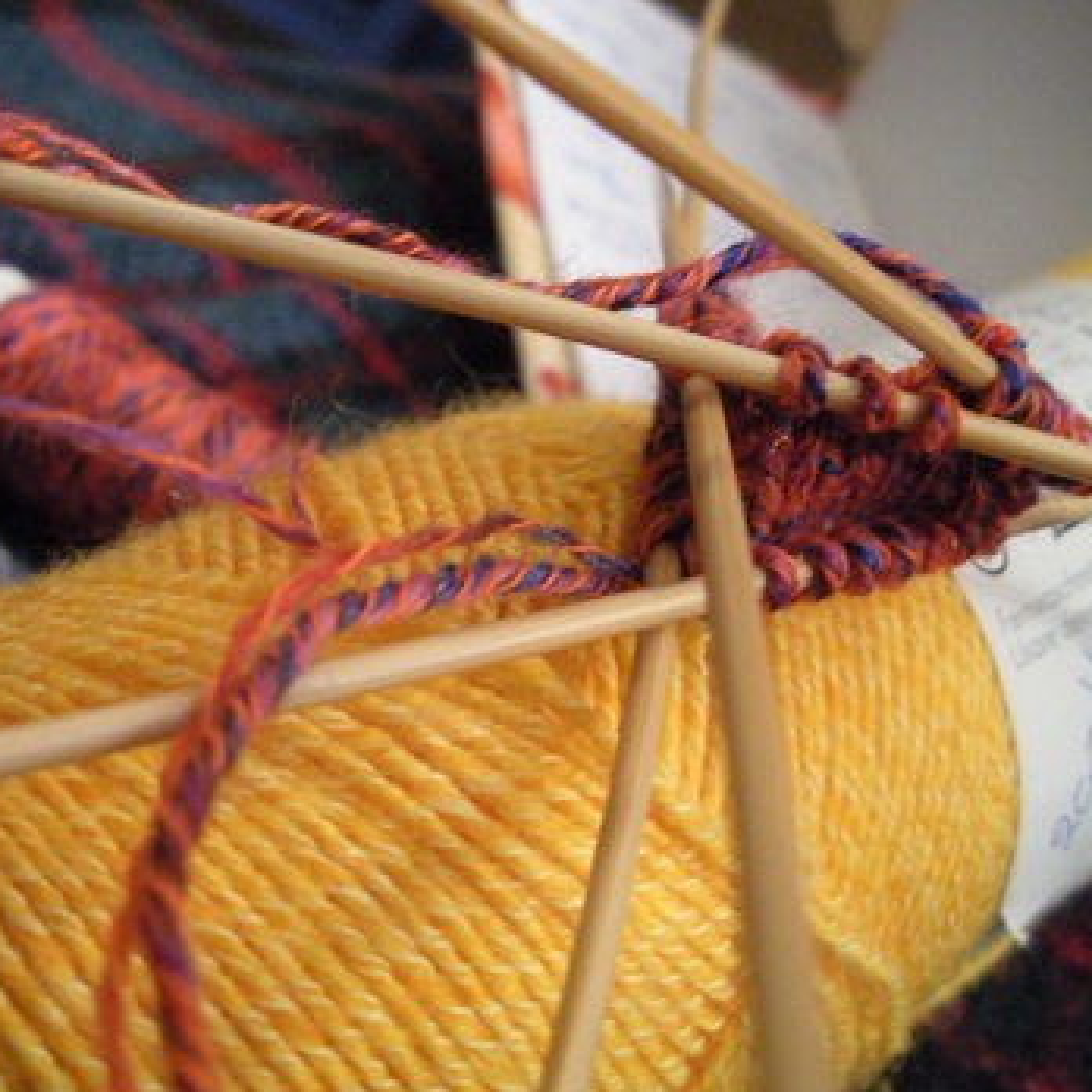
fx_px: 1535
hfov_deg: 38.9
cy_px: 551
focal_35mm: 43
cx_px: 399
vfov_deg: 39.2
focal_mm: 6.3
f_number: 3.5
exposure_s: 1/8
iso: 629
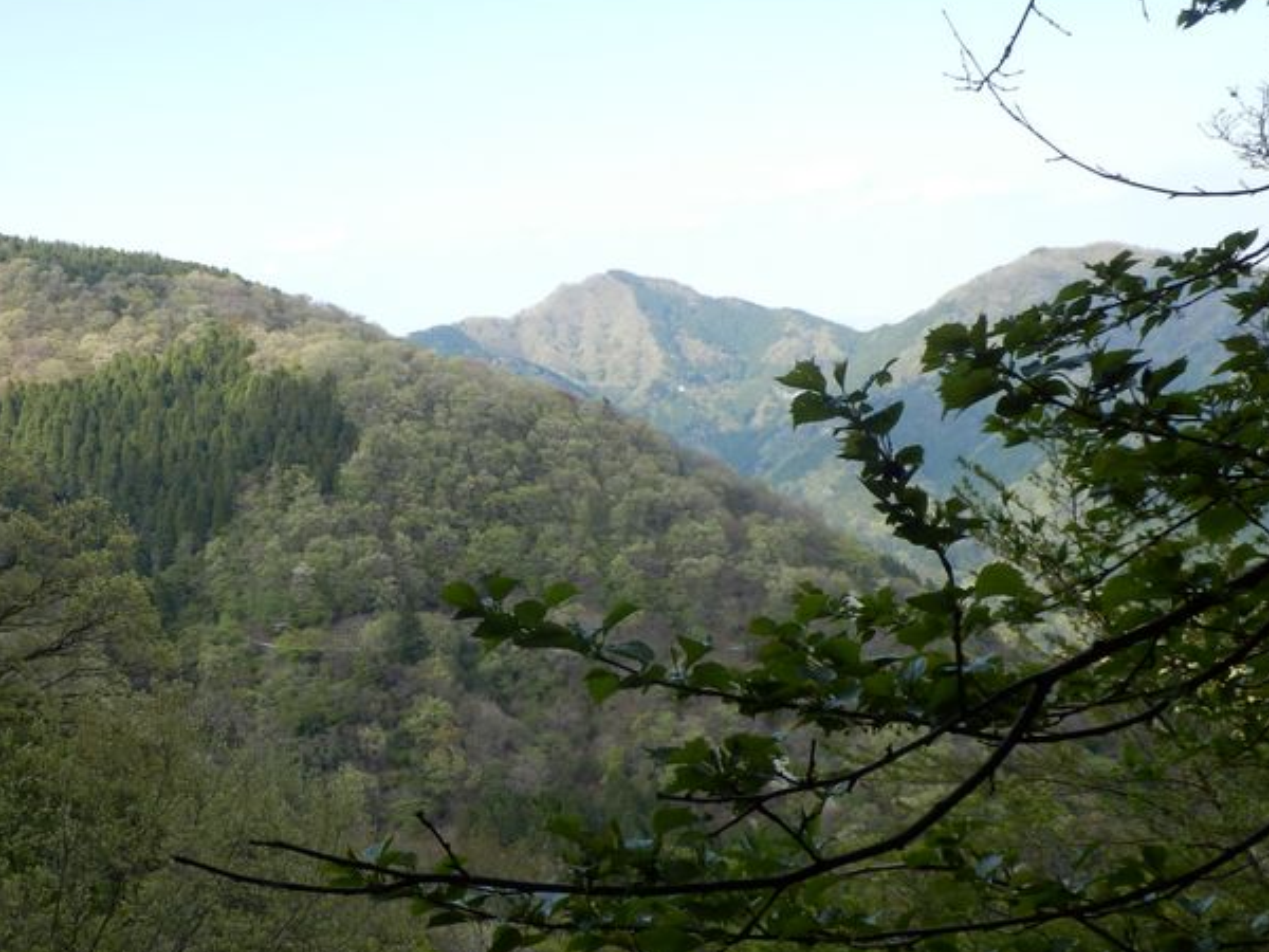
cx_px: 434
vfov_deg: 26.1
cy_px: 468
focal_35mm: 56
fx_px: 2053
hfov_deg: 34.1
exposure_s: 1/250
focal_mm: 7.4
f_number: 4
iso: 80
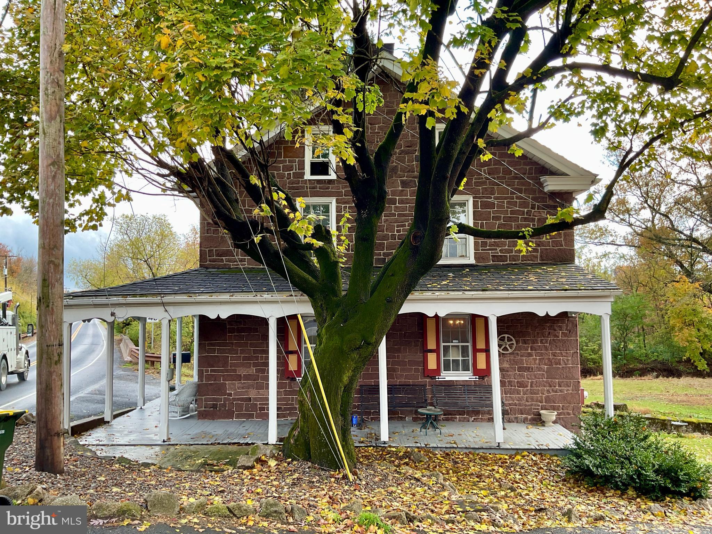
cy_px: 267
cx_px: 356
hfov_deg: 61.7
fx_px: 596
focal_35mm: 29
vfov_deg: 48.2
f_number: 1.8
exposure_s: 1/159
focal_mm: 3
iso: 16
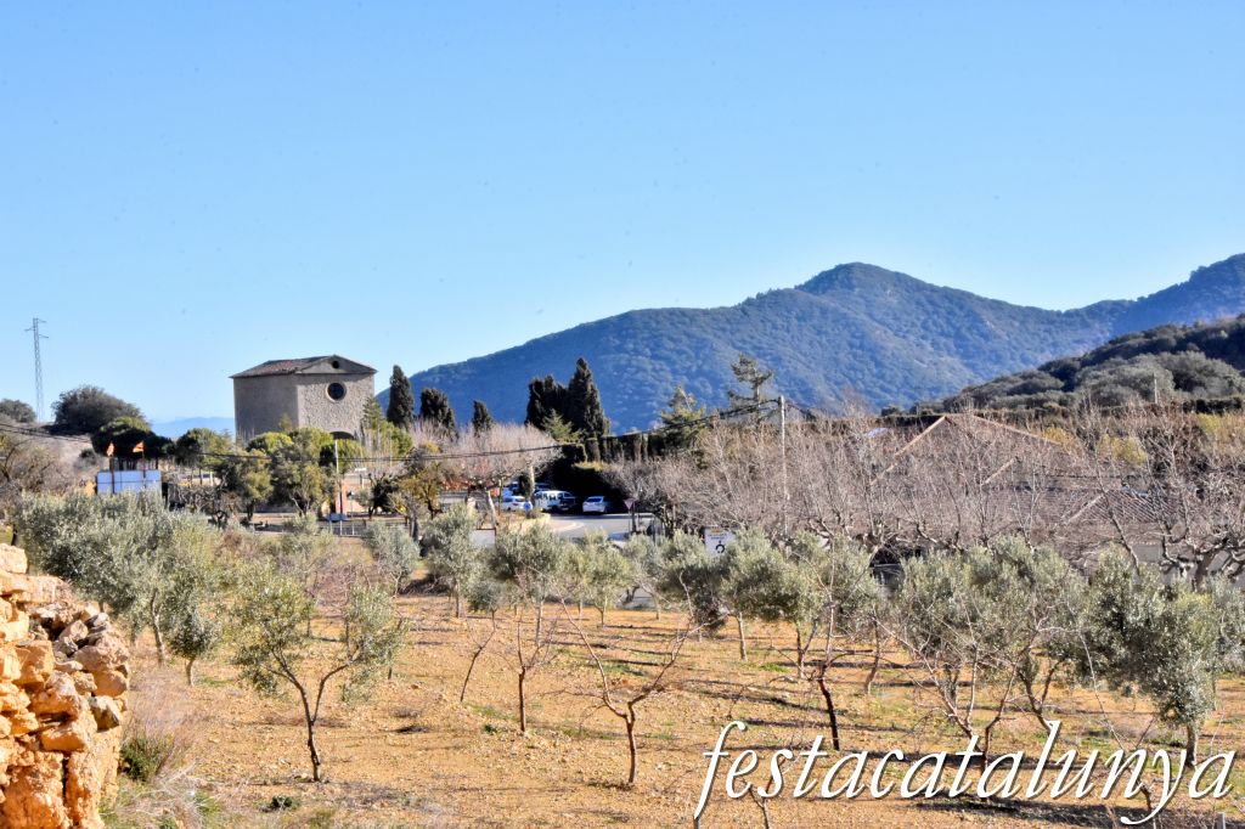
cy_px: 414
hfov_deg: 26.0
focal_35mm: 78
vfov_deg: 17.5
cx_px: 622
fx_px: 2696
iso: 1250
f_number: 29
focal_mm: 52
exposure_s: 1/250
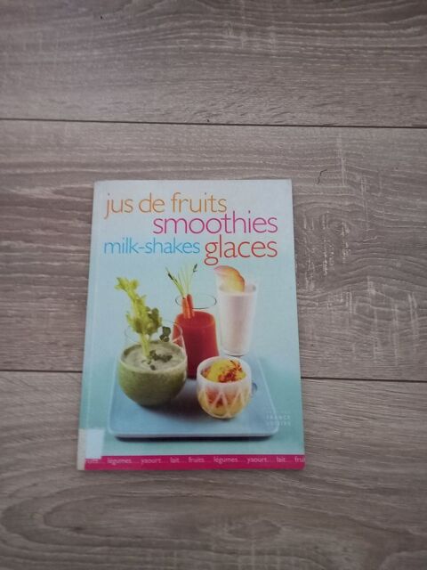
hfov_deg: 54.9
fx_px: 411
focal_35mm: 25
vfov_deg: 69.4
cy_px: 285
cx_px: 214
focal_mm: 4.6
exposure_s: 1/15
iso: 2000
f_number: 2
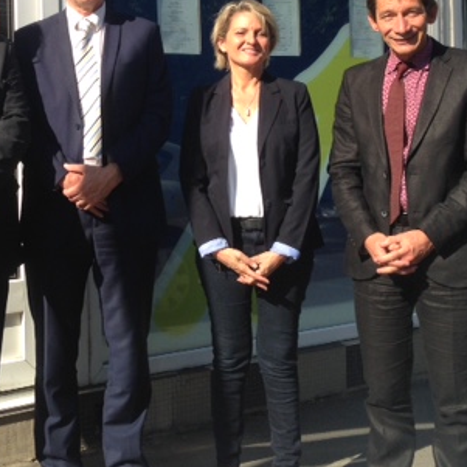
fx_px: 946
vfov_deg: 27.2
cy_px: 99
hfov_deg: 27.1
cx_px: 81
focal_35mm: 62
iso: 50
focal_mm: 4.12
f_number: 2.4
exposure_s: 1/935
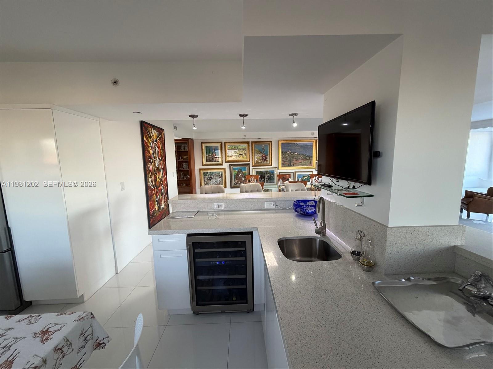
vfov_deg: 85.7
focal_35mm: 14
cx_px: 246
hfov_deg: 102.1
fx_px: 199
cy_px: 184
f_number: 2.2
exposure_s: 1/120
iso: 250
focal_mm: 2.22
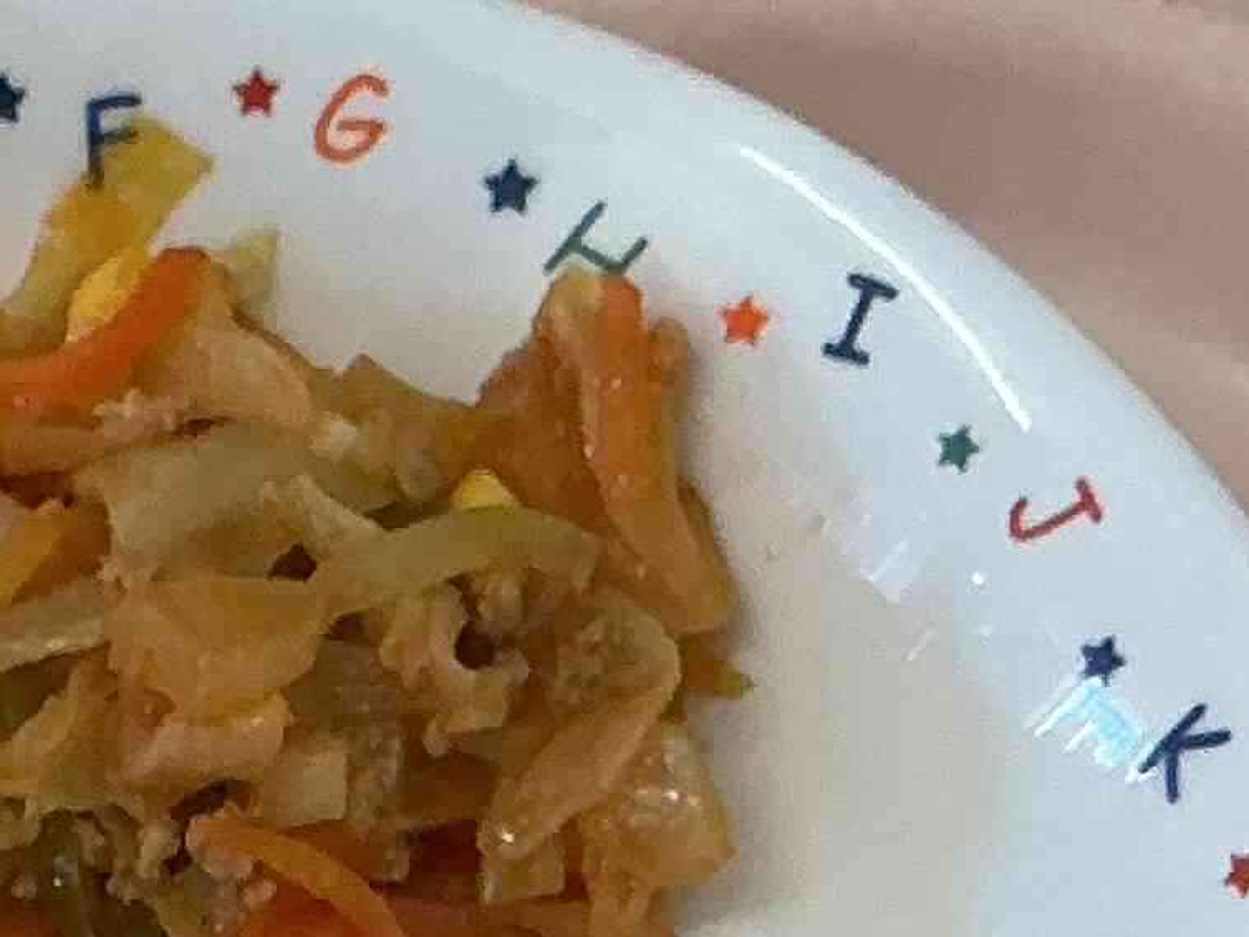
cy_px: 2342
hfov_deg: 11.9
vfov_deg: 8.6
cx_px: -876
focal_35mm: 155
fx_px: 5594
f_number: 1.8
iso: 64
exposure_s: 1/60
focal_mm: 3
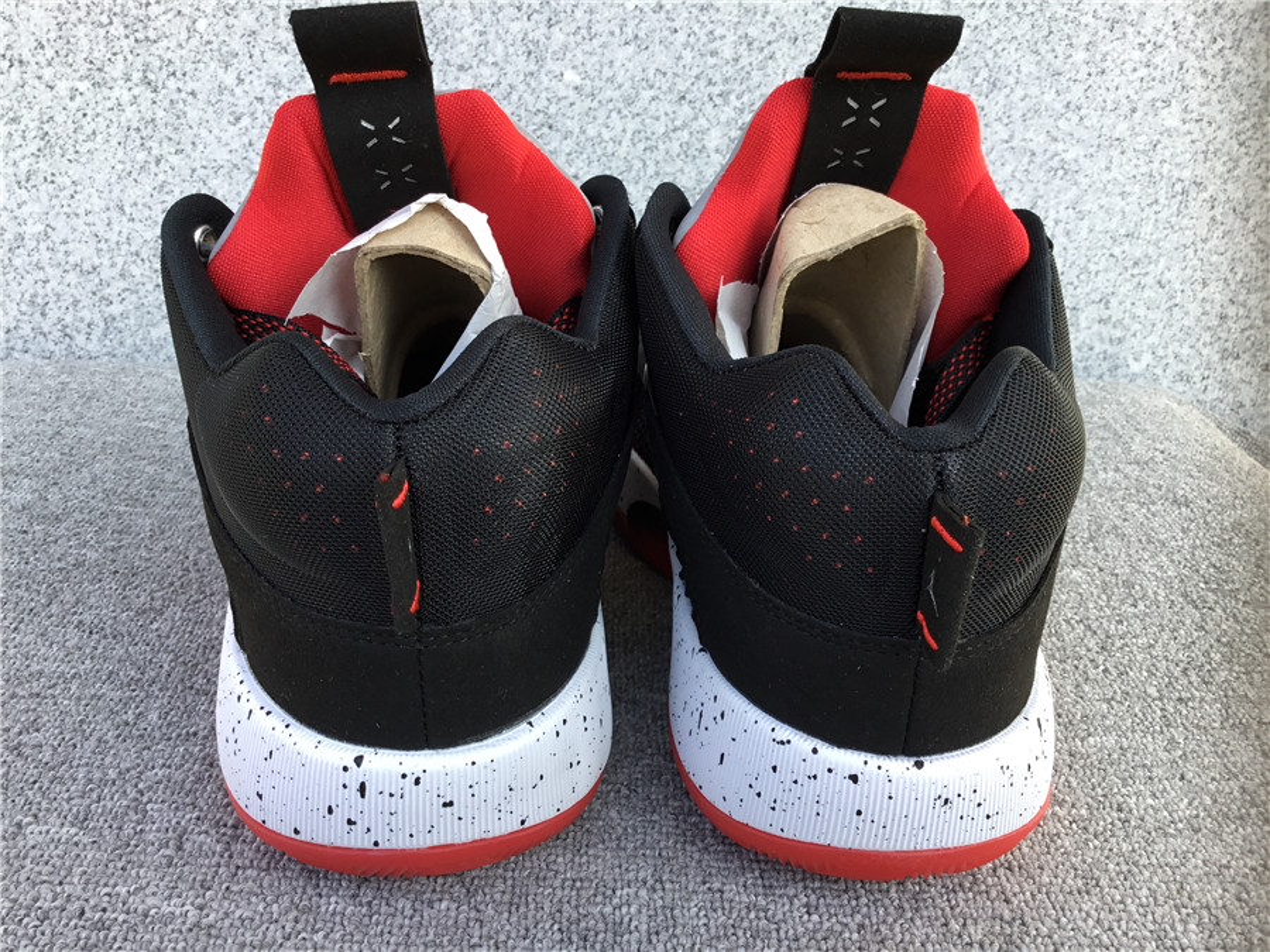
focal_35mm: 31
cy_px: 476
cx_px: 635
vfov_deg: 45.4
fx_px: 1137
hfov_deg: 58.4
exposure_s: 1/122
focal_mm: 3.3
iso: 25
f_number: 2.4
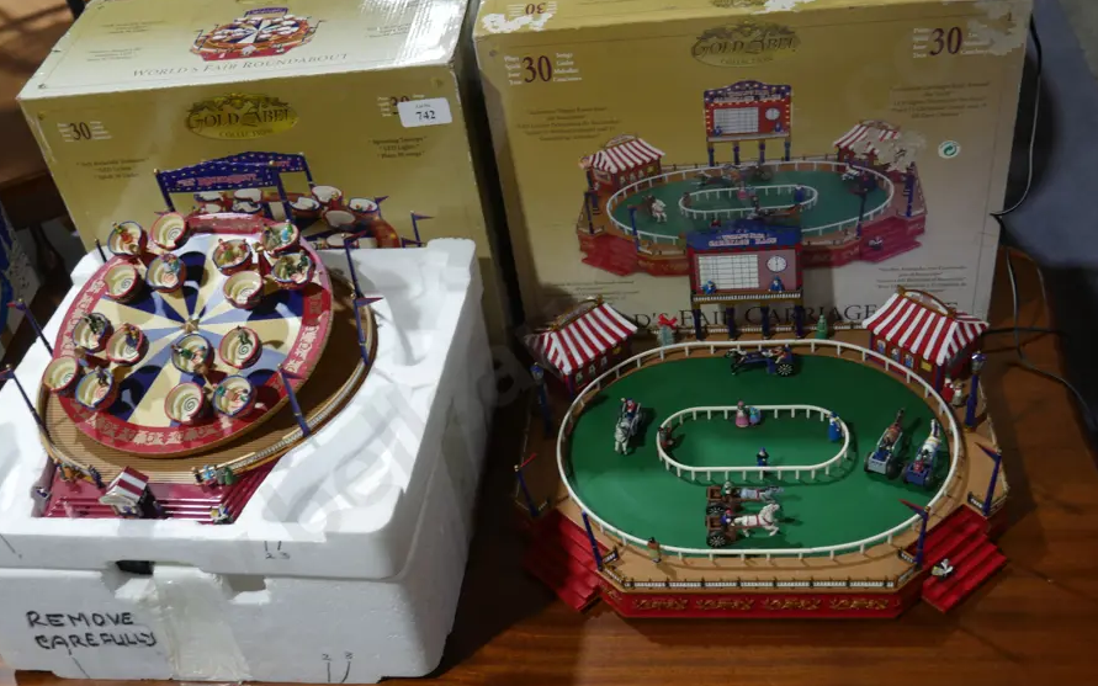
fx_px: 1167
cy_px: 329
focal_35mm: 39
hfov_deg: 50.4
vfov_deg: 32.8
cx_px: 558
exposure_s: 1/60
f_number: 3.6
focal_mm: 16
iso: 250
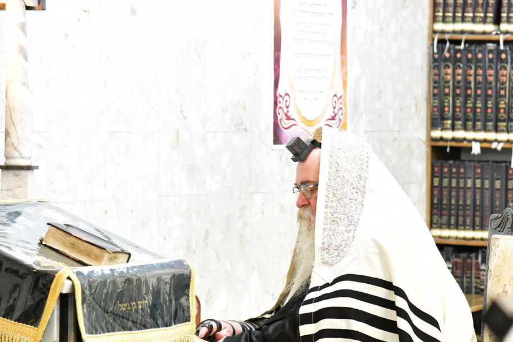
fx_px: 2636
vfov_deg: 7.4
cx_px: 285
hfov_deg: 11.1
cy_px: 217
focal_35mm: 185
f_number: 5.6
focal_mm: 120
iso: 2500
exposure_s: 1/100
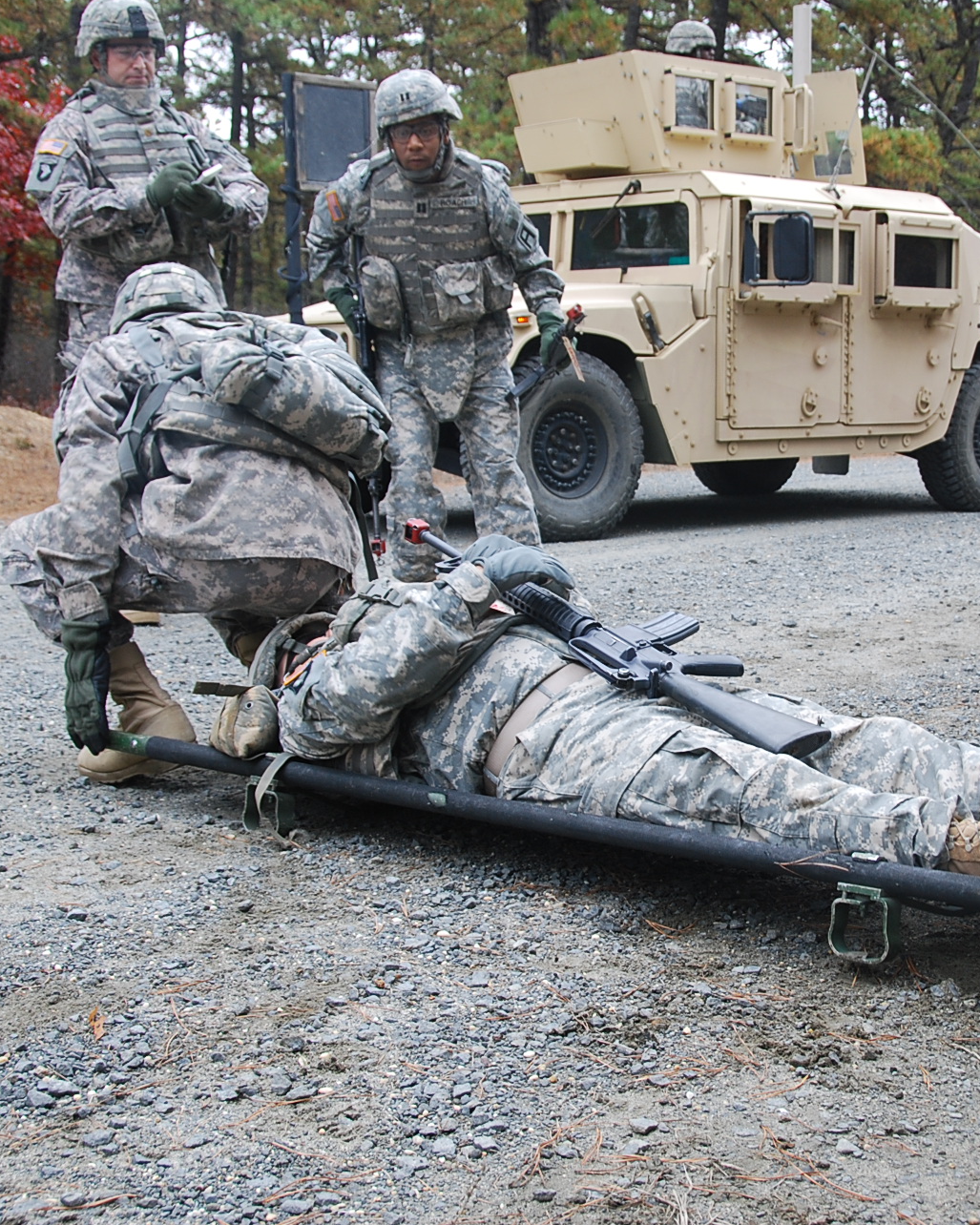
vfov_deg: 36.7
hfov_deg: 29.3
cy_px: 613
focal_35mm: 51
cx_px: 718
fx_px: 1849
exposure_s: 1/125
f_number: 5.6
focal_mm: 24
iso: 200
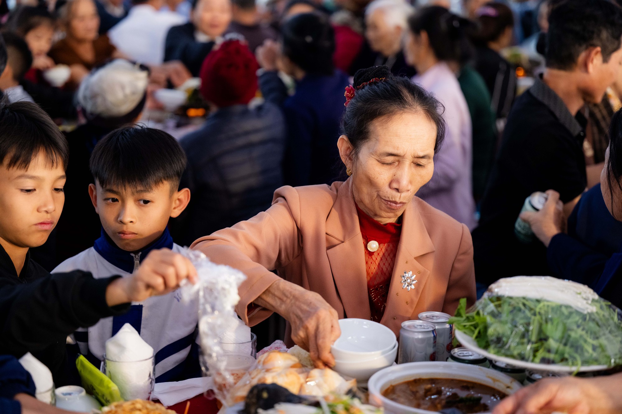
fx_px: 1209
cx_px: 311
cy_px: 207
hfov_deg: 28.8
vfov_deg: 19.5
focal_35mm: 70
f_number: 2.8
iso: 1250
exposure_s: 1/400
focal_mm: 70
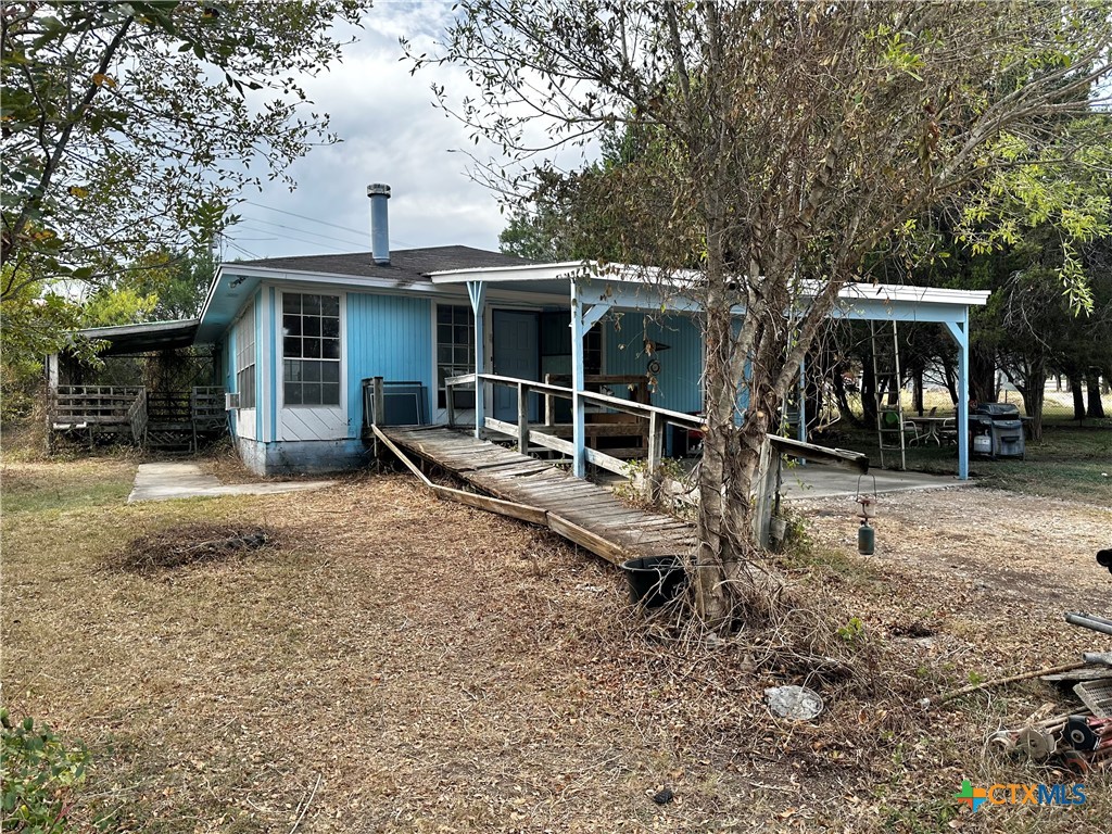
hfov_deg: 71.6
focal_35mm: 24
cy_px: 417
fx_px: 771
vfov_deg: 56.8
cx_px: 556
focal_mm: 6.86
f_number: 1.78
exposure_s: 1/1040
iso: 80
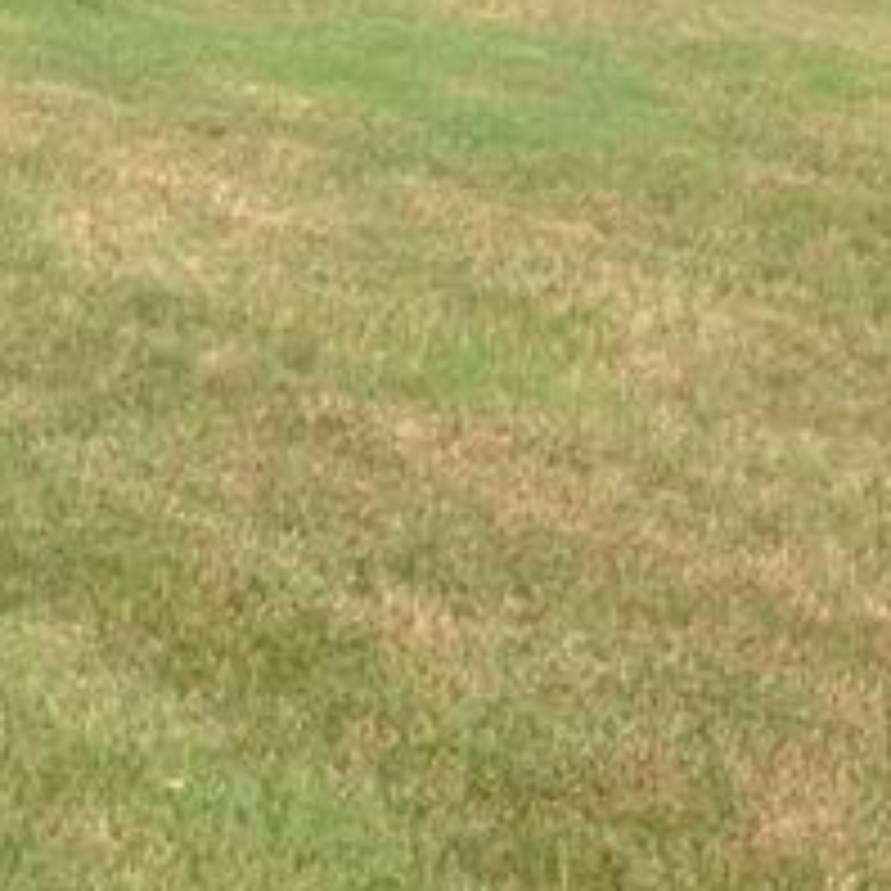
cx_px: 898
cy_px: -603
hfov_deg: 14.3
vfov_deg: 13.4
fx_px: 3495
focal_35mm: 120
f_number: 2.4
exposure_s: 1/889
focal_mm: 4.28
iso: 50
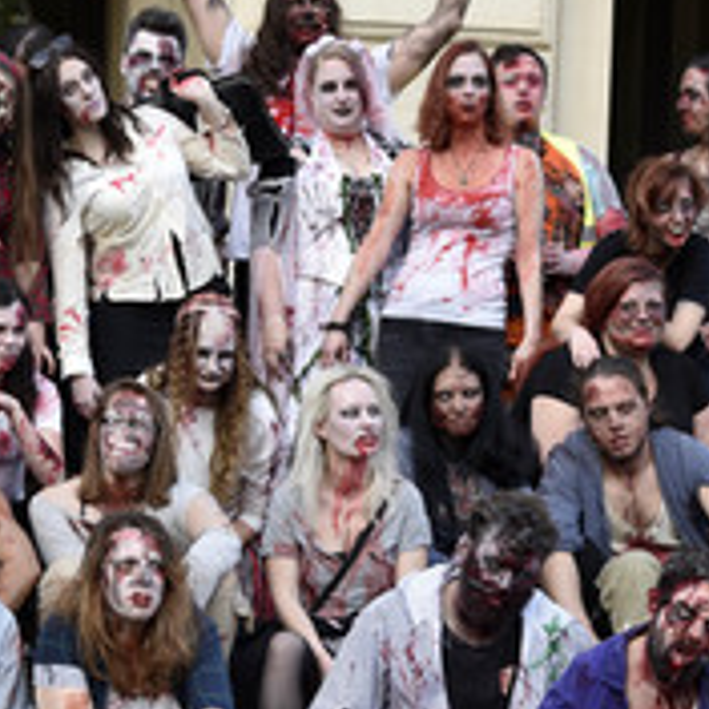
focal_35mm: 135
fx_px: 3128
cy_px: 576
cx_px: 344
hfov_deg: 12.9
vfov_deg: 12.9
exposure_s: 1/160
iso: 400
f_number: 6.3
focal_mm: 62
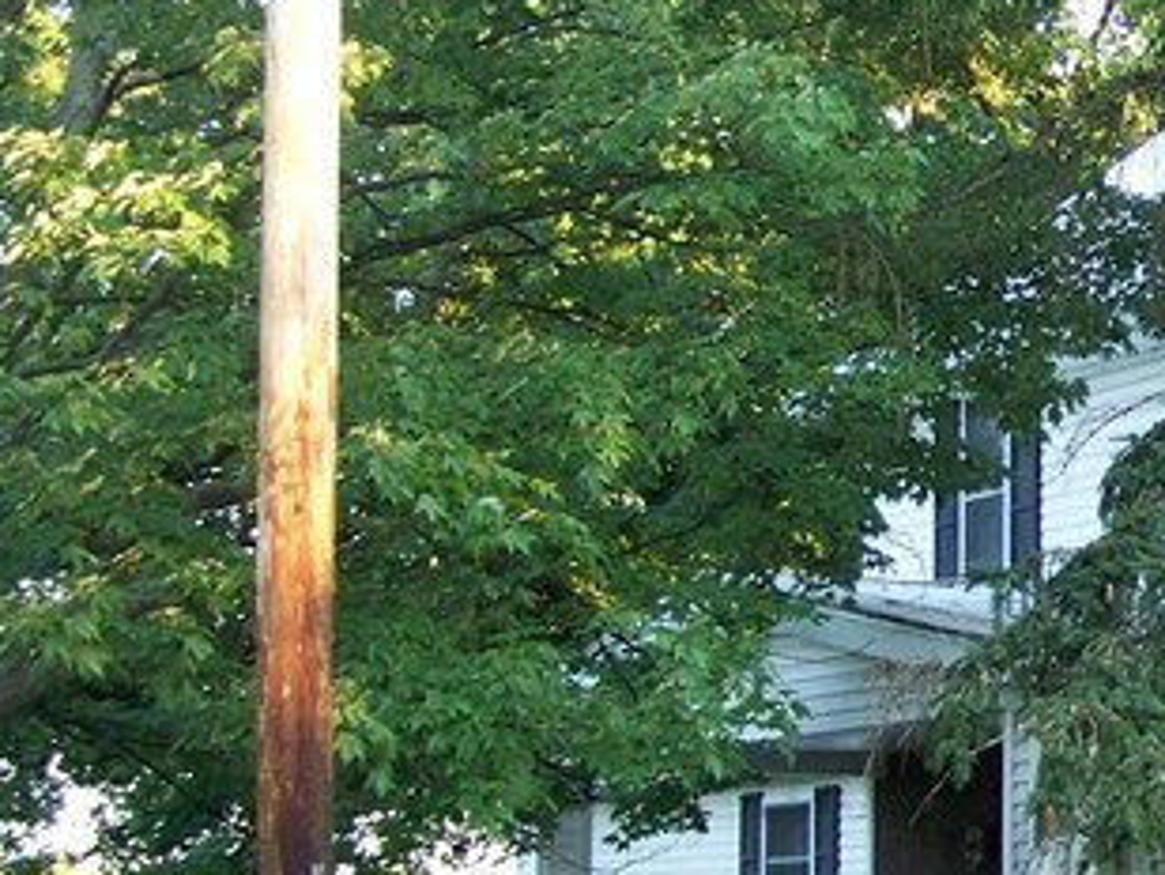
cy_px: 400
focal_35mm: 126
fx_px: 4242
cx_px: 1346
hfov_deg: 15.2
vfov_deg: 11.8
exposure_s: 1/60
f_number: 2.8
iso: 125
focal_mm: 6.3
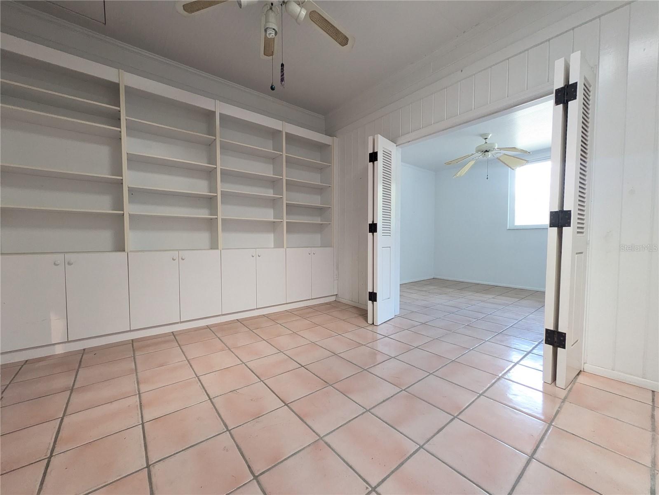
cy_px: 248
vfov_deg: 85.7
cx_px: 330
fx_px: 267
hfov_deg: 102.1
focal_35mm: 14
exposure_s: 1/60
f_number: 2.2
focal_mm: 1.83
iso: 533
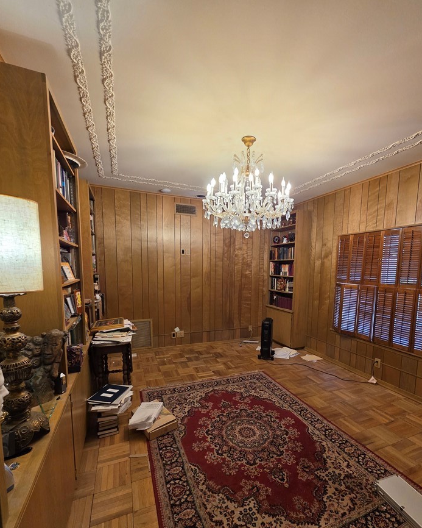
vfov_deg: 96.3
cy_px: 298
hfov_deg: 83.8
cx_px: 231
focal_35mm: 15
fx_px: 234
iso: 250
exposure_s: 1/120
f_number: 1.9
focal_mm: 2.2
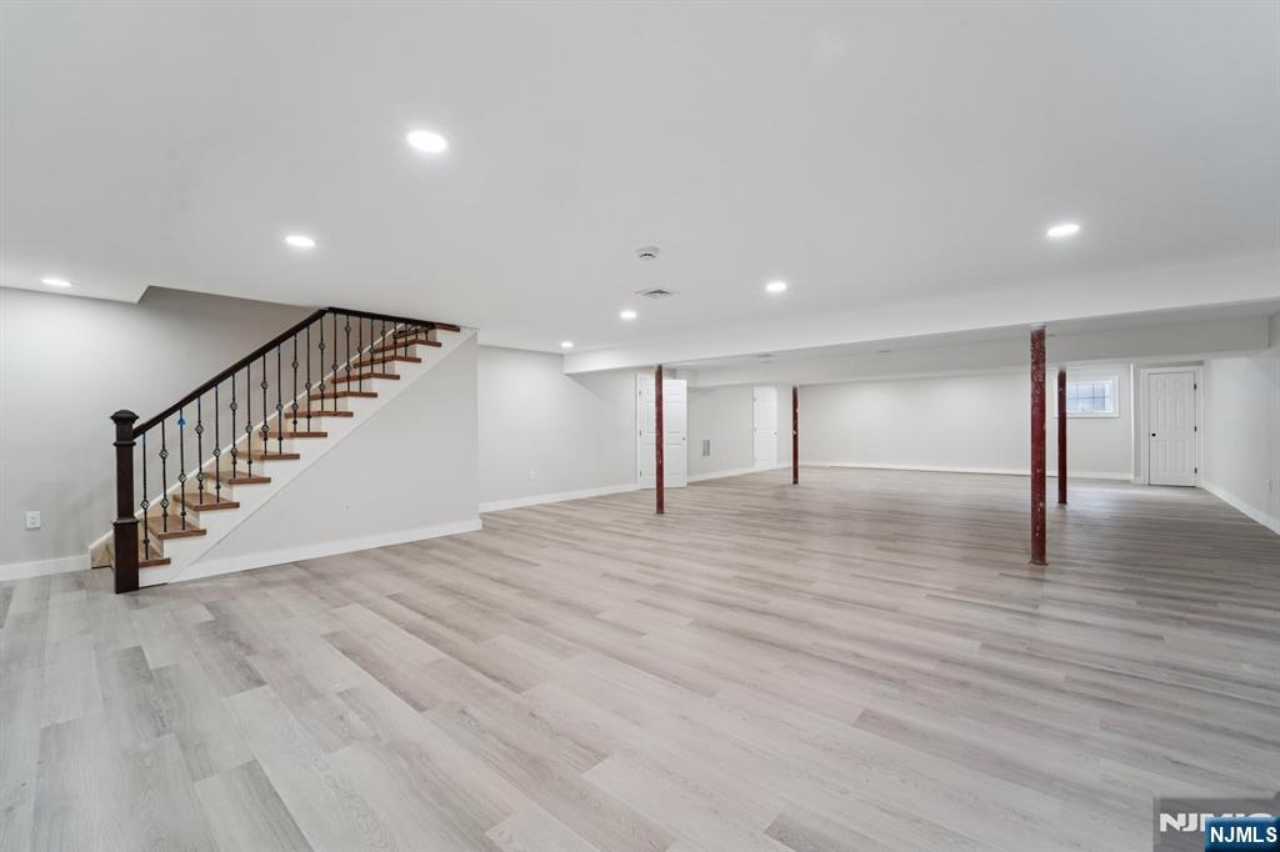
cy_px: 426
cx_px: 640
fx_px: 498
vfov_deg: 81.2
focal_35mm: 14
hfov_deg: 104.3
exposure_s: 1/13
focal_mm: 14
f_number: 8
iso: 400
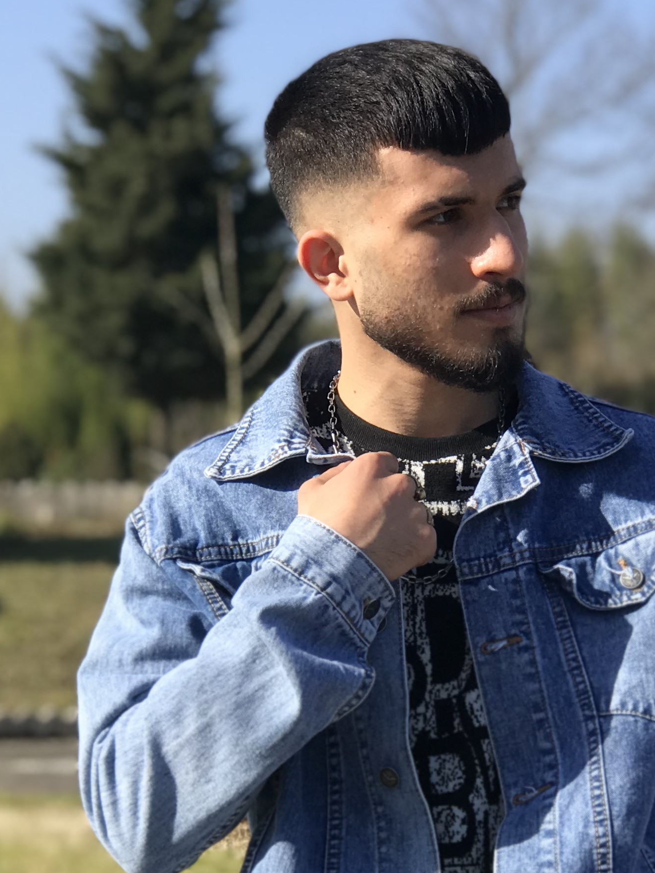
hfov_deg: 11.4
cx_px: 428
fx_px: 3280
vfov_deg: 15.1
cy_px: 705
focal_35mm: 130
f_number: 2.8
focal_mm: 6.6
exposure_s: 1/577
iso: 20
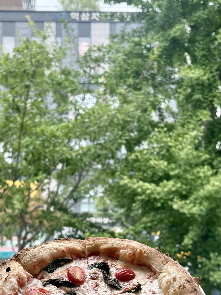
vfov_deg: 31.8
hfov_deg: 24.4
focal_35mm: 60
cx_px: 99
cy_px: 210
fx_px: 511
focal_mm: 5.96
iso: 50
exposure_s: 1/390
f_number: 1.6
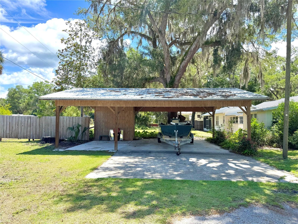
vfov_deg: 56.8
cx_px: 149
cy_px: 112
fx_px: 207
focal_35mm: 24
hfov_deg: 71.6
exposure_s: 1/1767
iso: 80
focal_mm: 6.76
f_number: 1.78
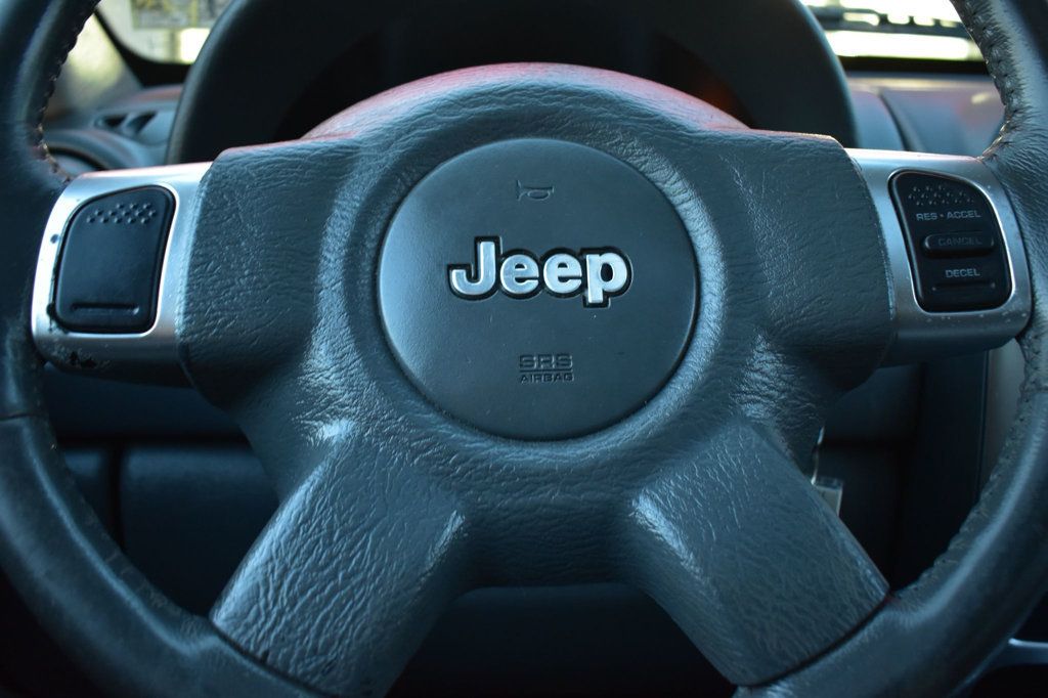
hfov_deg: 59.5
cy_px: 349
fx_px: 917
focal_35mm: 32
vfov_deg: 41.7
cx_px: 524
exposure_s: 1/8
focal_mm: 21
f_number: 3.8
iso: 1600
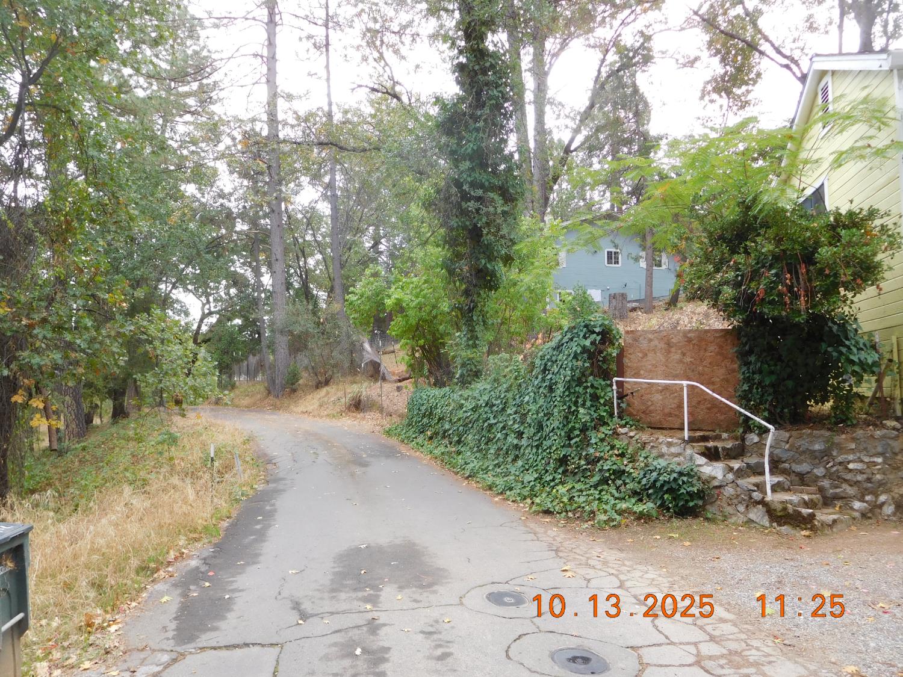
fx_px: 652
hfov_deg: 69.4
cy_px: 338
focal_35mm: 25
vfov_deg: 54.9
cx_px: 452
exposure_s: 1/100
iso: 125
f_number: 3.4
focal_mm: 4.5
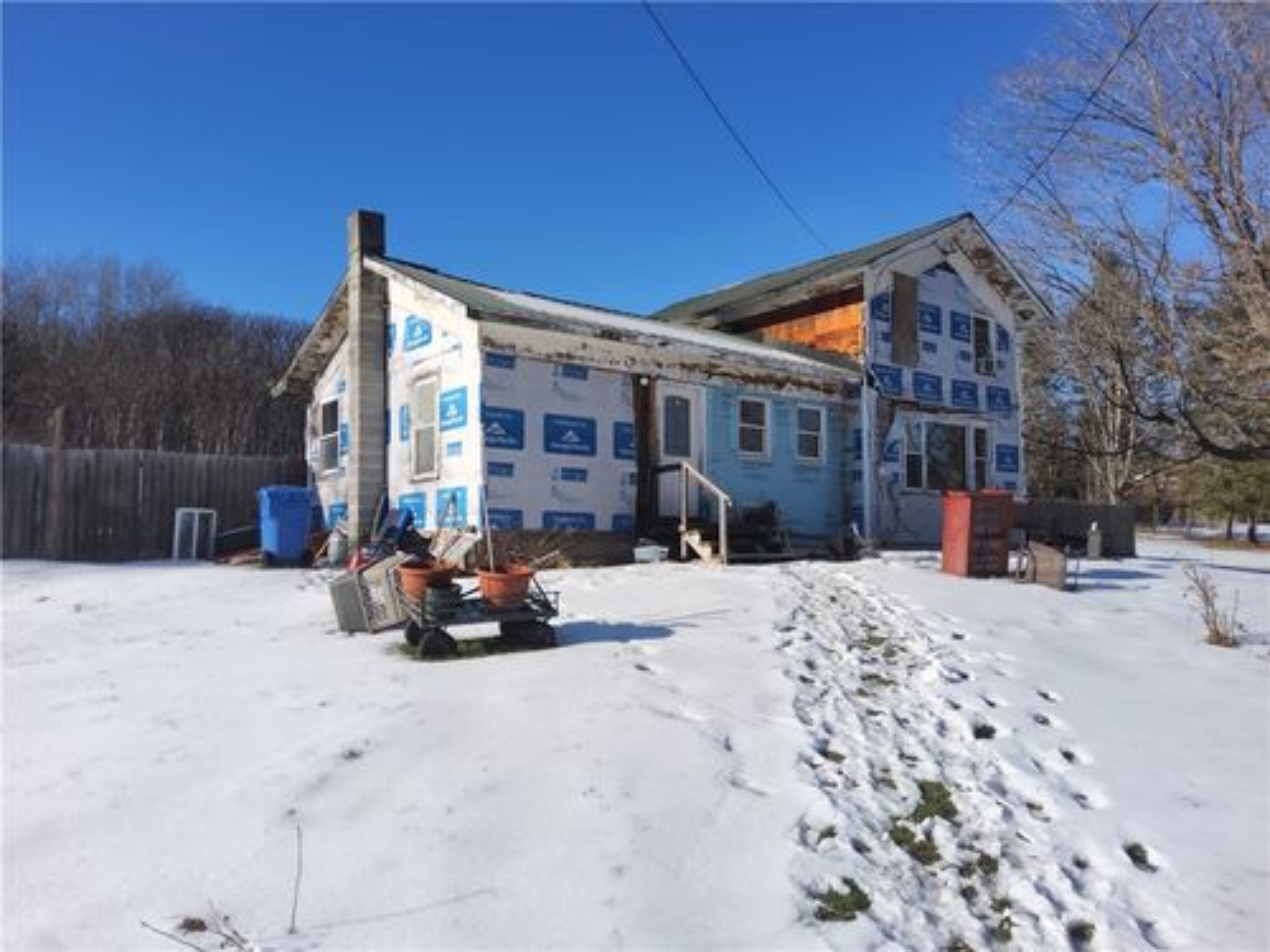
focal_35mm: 25
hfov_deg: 69.4
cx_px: 635
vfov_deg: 54.9
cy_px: 476
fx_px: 917
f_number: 2
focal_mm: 3.08
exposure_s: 1/1824
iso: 32
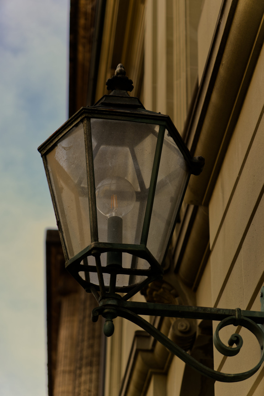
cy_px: 198
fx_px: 824
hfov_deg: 18.2
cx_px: 132
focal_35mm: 75
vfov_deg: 27.0
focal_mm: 50
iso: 100
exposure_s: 1/320
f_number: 2.8
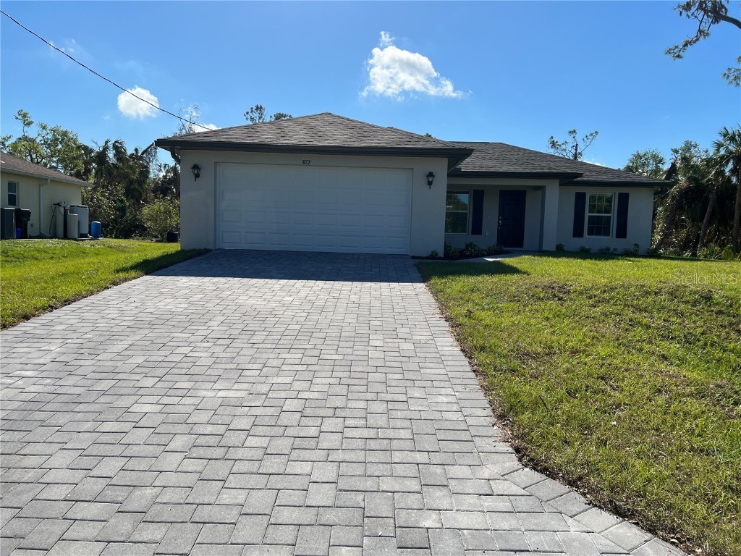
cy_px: 278
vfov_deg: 53.1
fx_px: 557
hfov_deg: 67.3
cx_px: 370
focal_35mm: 26
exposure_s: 1/6993
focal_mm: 5.7
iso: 50
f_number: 1.5
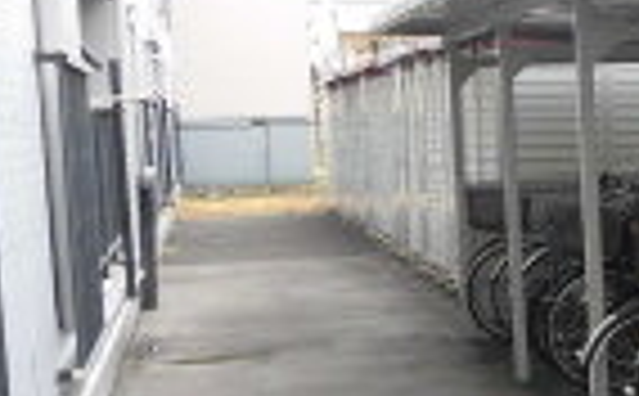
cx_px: 1134
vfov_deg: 11.3
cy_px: 328
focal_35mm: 115
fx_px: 1998
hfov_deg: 15.7
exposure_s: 1/100
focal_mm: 4.3
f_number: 3.1
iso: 100
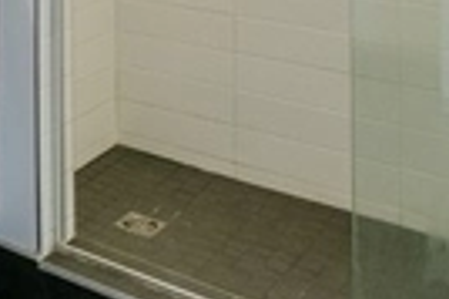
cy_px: -197
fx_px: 835
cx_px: -101
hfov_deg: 26.5
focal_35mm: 67
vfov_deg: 17.4
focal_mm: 10
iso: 200
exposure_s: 1/3.33
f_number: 10
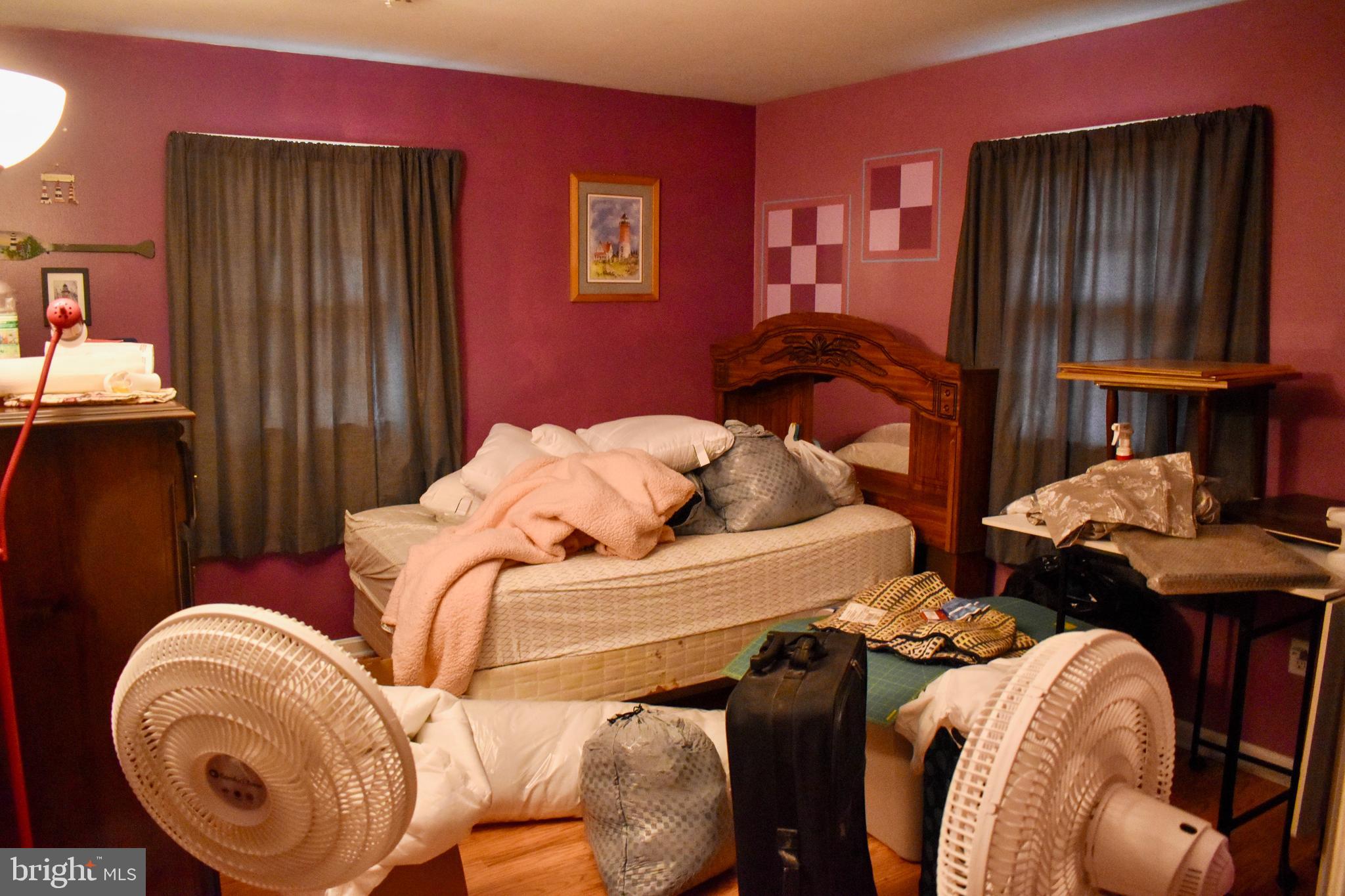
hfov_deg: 67.4
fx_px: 1009
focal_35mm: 27
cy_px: 448
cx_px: 672
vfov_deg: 47.9
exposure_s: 1/80
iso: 3200
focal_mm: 18
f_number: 3.5
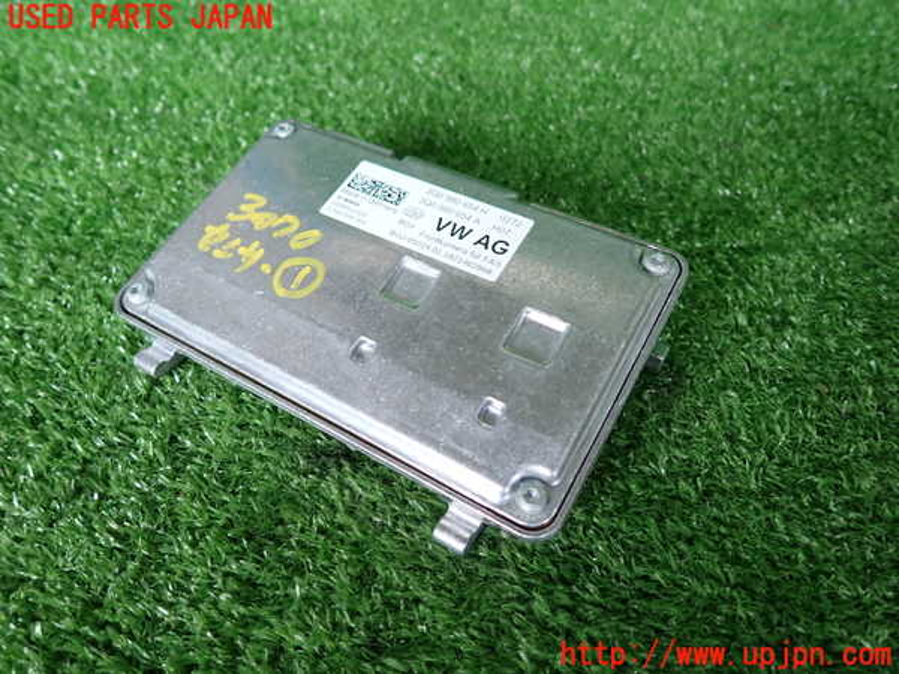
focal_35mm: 25
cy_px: 337
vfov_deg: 54.9
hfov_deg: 69.4
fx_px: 649
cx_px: 450
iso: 200
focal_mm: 4.5
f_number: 2
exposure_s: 1/125
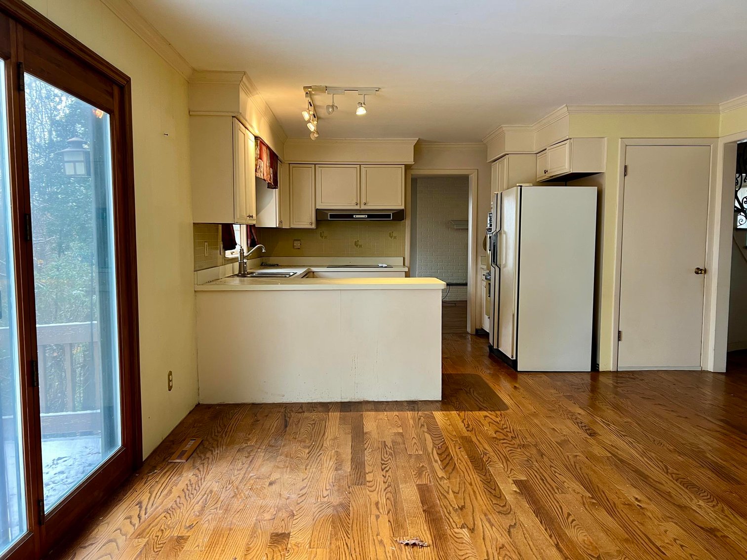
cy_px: 280
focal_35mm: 26
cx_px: 374
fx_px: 561
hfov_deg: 67.3
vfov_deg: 53.1
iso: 125
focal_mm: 5.7
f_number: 1.5
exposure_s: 1/60
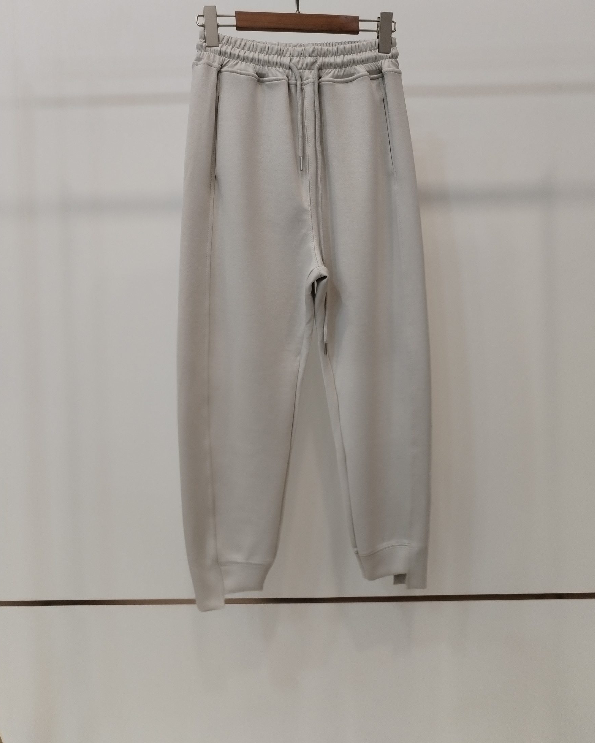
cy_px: 358
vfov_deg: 57.2
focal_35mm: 31
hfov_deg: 47.1
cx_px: 302
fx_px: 682
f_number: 1.8
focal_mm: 4.75
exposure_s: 1/50
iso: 205
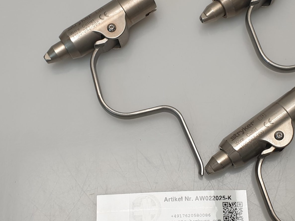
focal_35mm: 56
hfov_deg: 34.2
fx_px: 477
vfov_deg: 26.1
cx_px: 183
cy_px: 125
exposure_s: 1/100
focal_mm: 4.3
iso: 80
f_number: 2.4
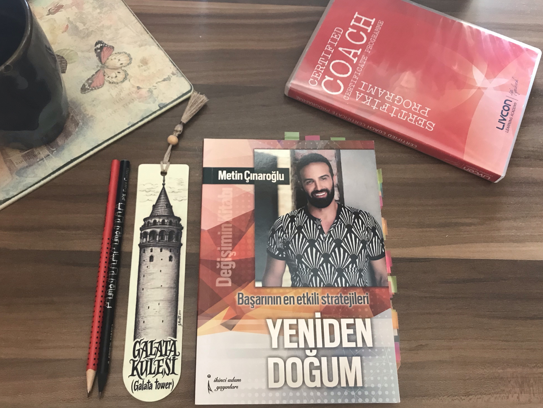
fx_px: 455
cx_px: 266
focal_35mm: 29
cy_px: 206
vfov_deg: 48.2
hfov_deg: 61.7
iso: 64
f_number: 1.8
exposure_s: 1/17
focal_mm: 3.99
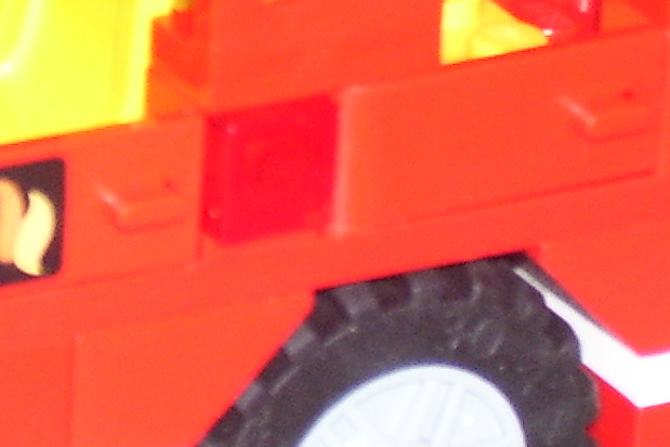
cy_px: -83
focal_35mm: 355
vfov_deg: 3.9
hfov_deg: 5.8
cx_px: 41
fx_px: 6608
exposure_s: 1/90
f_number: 4.1
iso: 125
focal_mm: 13.5
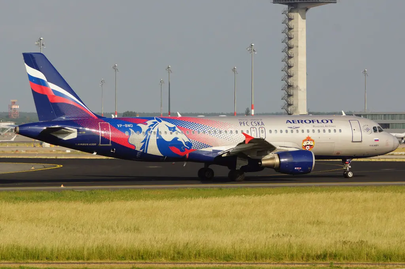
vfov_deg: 4.4
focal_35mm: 315
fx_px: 3541
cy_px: 134
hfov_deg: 6.5
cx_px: 202
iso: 200
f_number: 8
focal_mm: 210
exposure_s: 1/1000
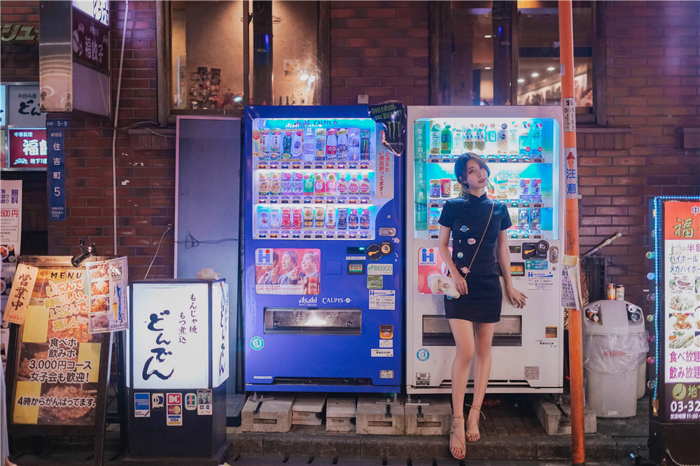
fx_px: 972
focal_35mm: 50
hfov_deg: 39.6
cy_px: 233
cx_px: 350
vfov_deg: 27.0
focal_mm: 50
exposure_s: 1/250
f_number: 1.8
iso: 1000
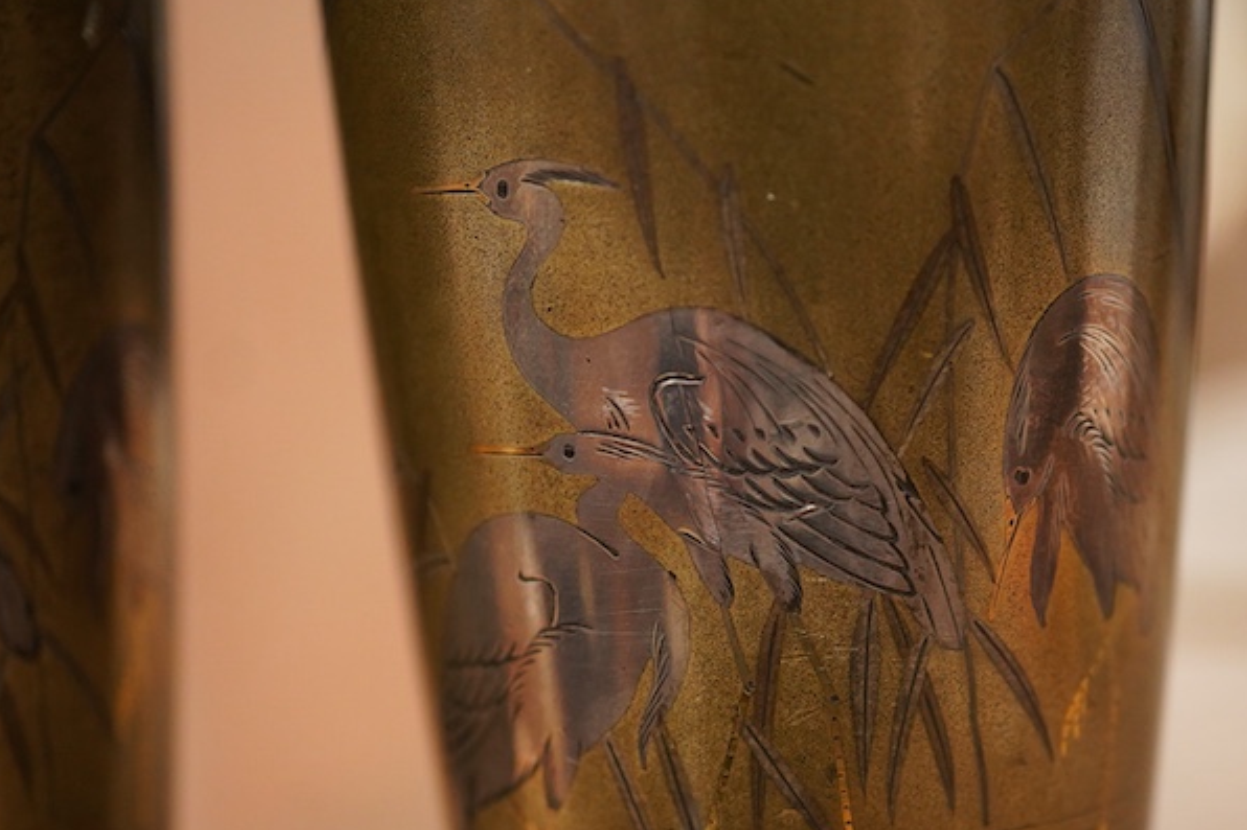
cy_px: 567
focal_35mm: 68
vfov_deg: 19.9
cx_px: 697
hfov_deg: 29.6
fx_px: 2355
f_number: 5.6
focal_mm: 30
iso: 1250
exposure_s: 1/125
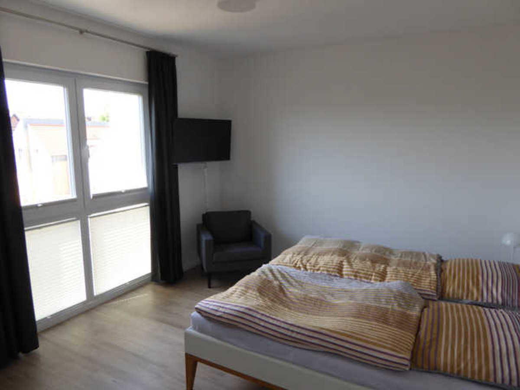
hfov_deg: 69.4
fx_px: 376
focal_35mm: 25
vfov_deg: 54.9
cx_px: 260
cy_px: 195
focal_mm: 4.3
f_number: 3.3
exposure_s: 1/60
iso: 100
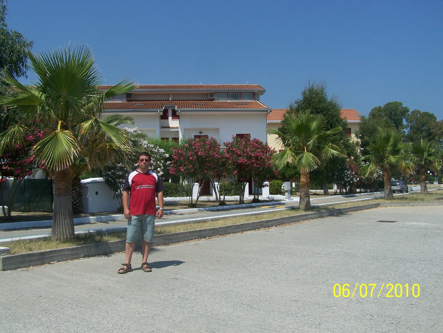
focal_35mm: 38
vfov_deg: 37.8
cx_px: 222
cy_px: 166
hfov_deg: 48.9
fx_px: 487
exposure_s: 1/1000
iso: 80
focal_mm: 6.3
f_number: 5.6
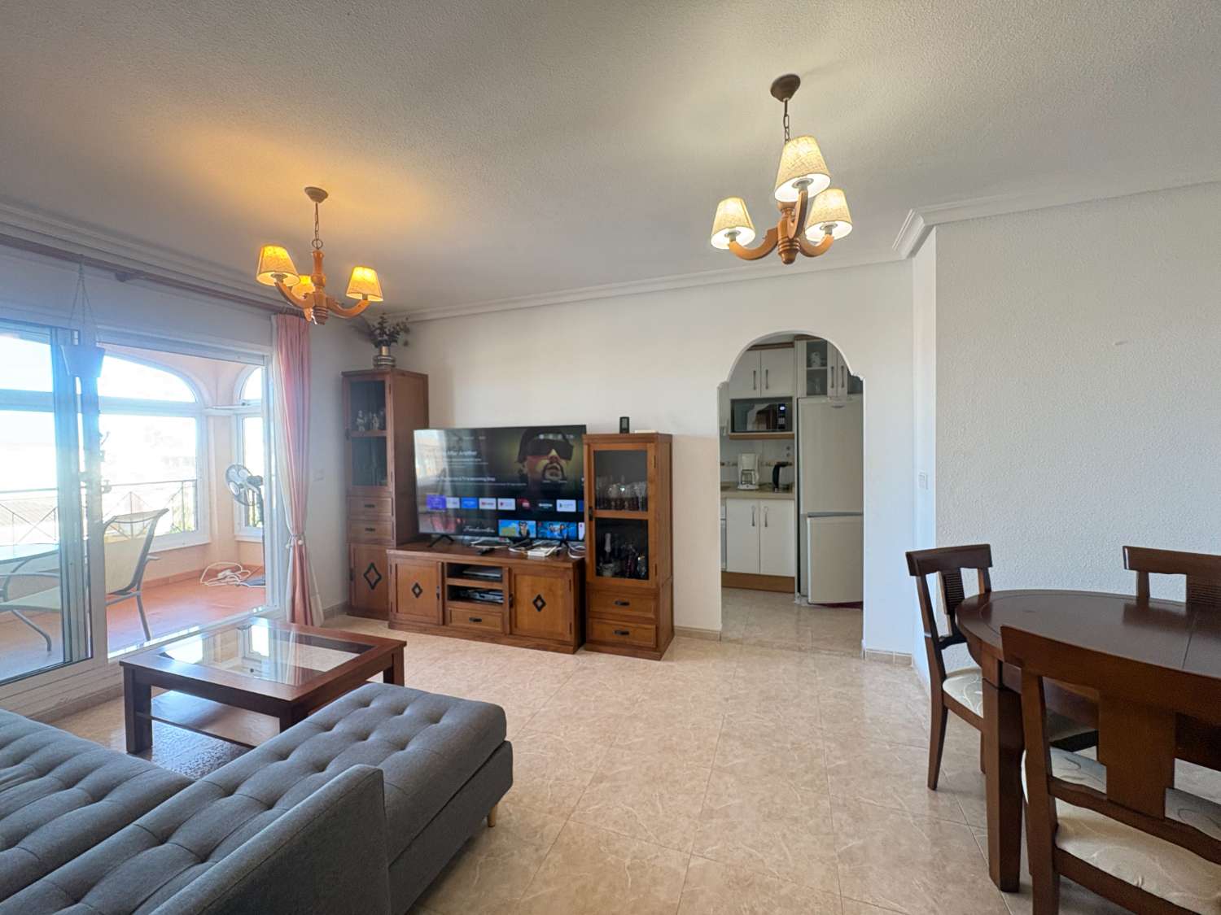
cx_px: 610
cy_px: 458
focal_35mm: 14
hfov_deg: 102.1
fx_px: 494
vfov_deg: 85.7
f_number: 2.2
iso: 200
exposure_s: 1/60
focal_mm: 2.22
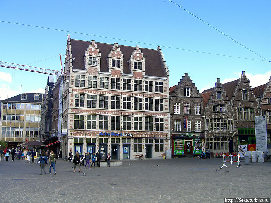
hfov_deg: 49.0
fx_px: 297
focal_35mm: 38
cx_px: 136
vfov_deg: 37.7
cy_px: 102
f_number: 4
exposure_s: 1/400
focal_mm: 7.9
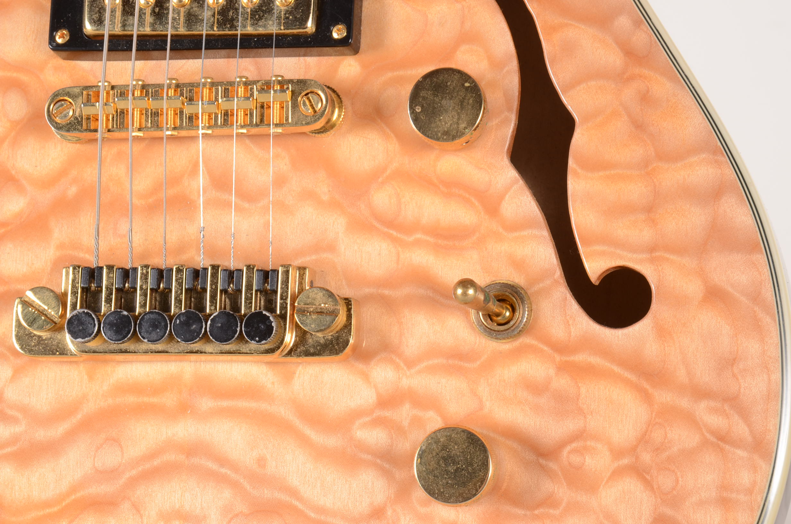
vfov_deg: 12.1
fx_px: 2467
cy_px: 262
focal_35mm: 112
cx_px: 396
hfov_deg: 18.2
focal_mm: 75
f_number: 18
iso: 250
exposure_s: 1/60
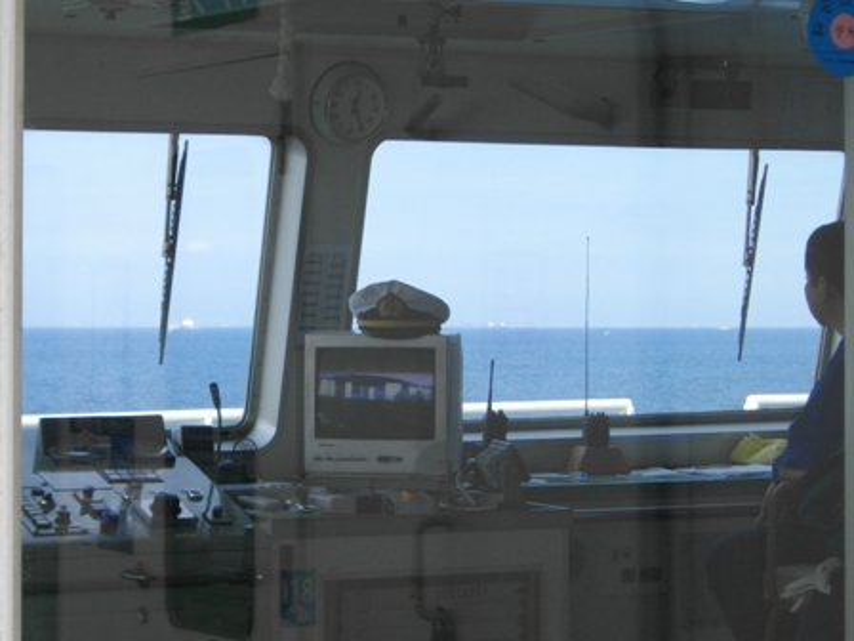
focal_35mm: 77
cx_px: 427
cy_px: 320
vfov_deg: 19.1
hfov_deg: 25.3
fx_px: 1900
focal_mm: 13.7
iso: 100
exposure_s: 1/250
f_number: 4.6
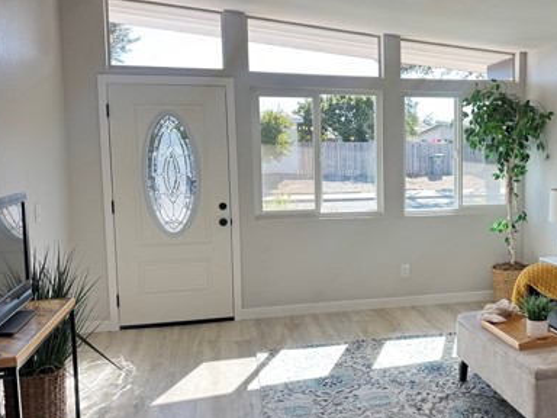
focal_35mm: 40
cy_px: 205
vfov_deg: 36.0
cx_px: 424
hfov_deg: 45.1
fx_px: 644
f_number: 1.78
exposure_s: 1/137
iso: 80
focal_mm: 6.76
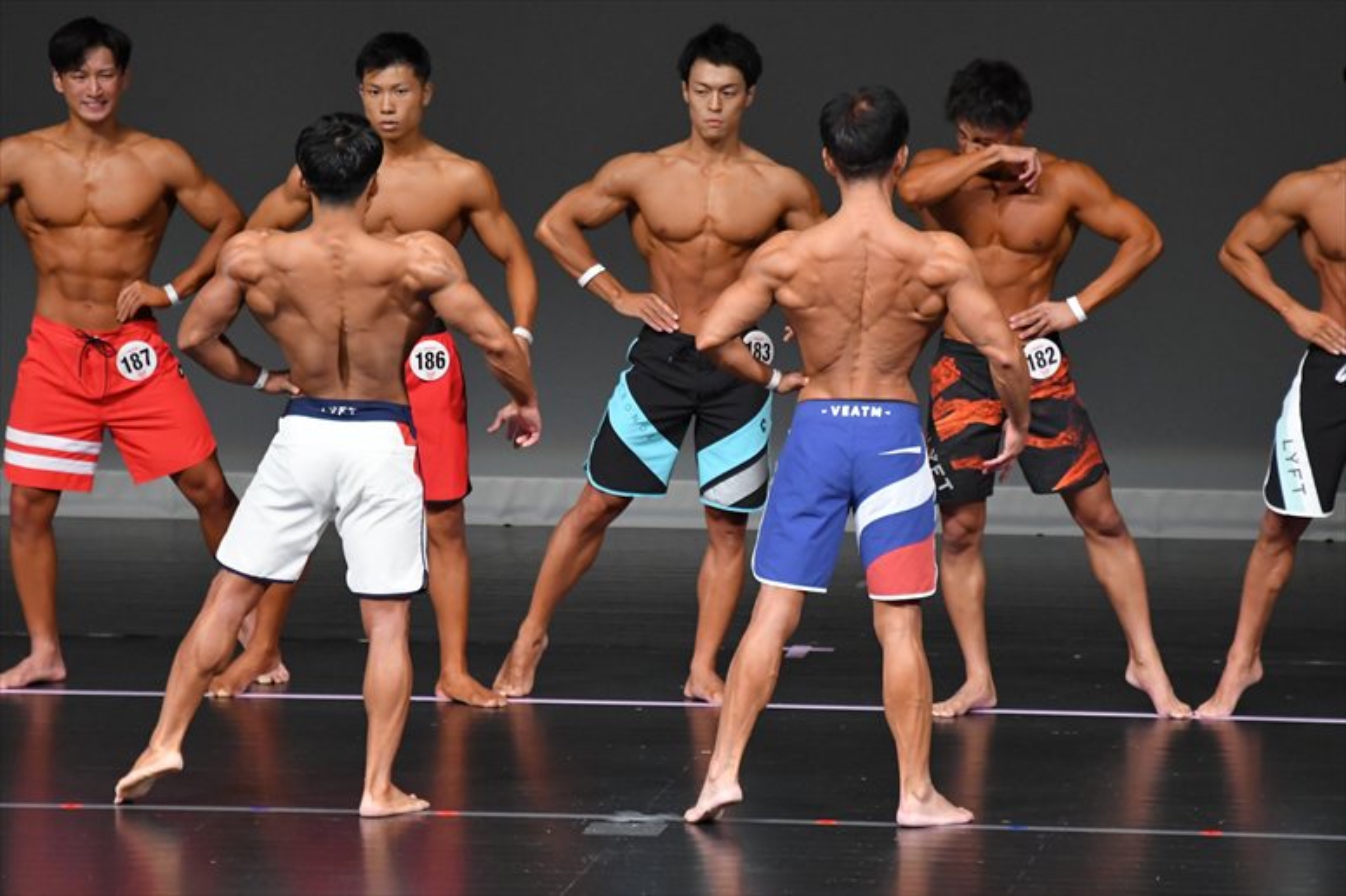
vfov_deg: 4.0
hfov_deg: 6.0
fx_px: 12893
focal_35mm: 345
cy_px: 448
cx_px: 673
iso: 4000
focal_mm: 230
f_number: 5.6
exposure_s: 1/400
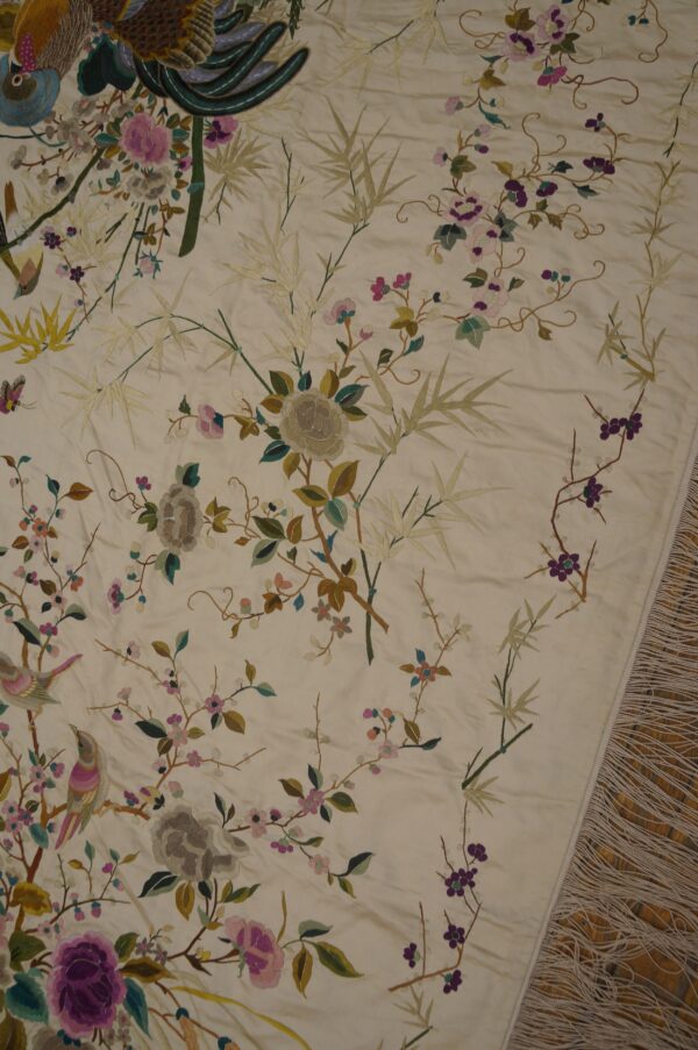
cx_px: 349
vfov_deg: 67.4
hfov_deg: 47.8
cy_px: 525
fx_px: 787
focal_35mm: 27
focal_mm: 18
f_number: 4
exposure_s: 1/60
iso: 320
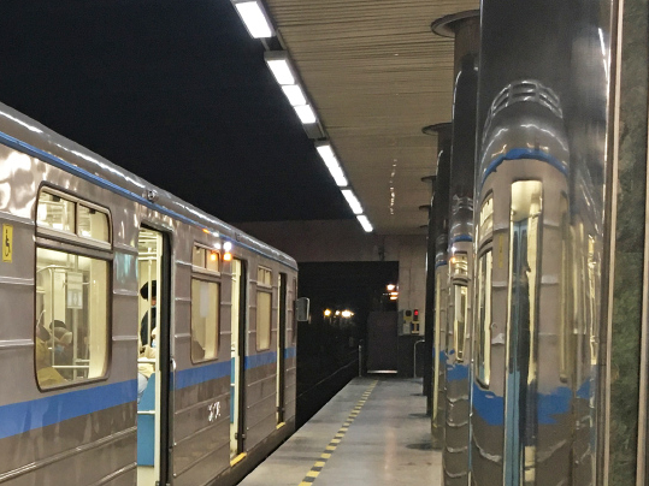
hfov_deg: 25.4
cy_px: 449
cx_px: -96
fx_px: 1312
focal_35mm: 70
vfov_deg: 20.5
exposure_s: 1/33
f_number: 2.2
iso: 125
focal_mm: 4.15
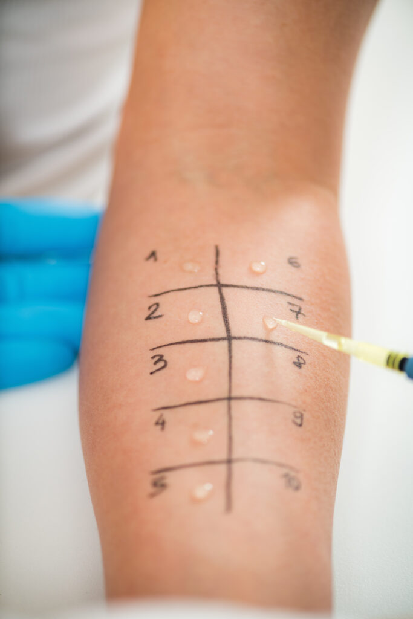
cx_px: 206
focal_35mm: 105
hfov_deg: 13.0
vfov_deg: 19.5
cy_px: 310
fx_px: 1806
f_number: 3
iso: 64
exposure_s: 1/200
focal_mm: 105
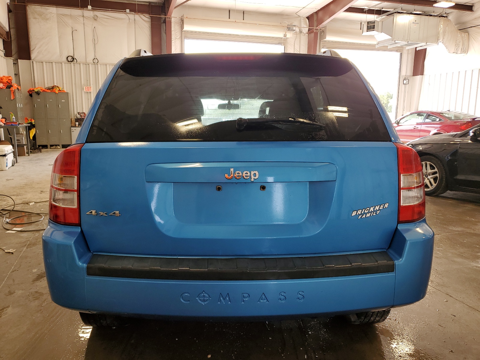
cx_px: 240
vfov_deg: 53.1
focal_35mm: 26
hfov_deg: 67.3
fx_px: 361
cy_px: 180
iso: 50
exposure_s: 1/156
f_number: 1.5
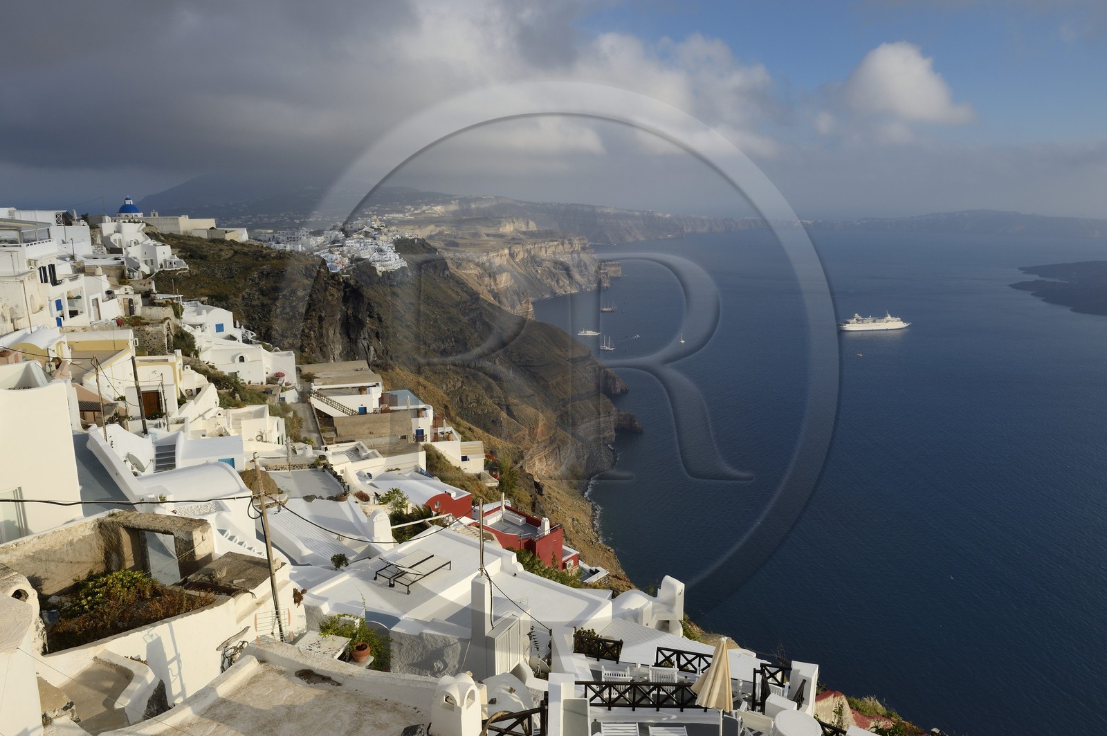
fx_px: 737
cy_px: 368
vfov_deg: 53.1
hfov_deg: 73.8
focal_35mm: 24
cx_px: 554
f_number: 8
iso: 200
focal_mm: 24
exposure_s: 1/500
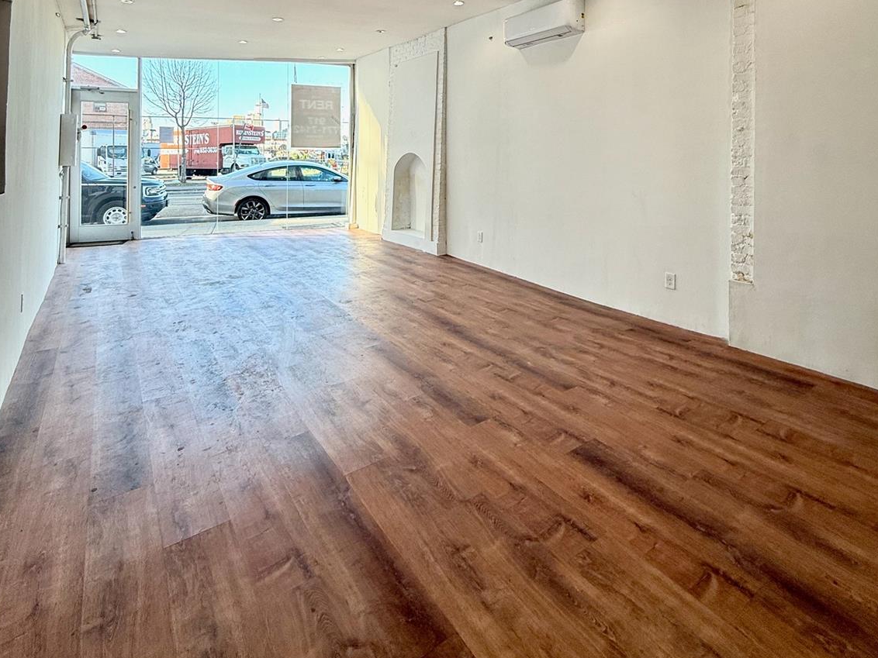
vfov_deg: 64.1
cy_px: 155
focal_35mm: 19
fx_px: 482
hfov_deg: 84.7
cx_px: 440
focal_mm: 2.22
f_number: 2.2
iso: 64
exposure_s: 1/121
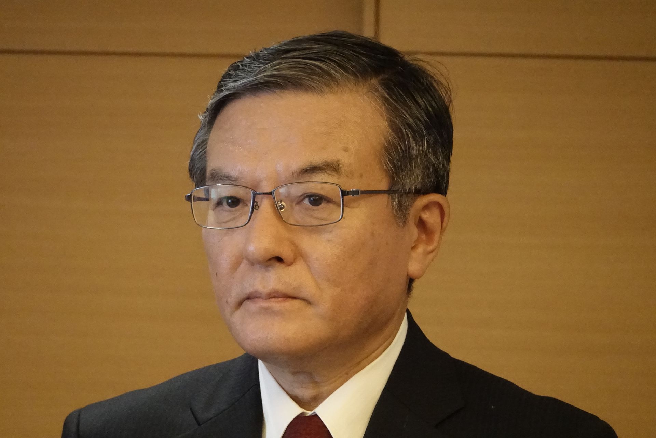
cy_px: 219
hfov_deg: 4.3
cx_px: 328
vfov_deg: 2.8
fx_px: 8837
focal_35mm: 485
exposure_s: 1/400
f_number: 4
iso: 6400
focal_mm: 177.86
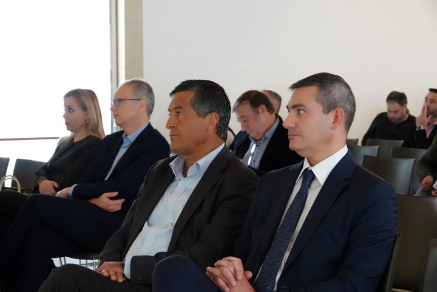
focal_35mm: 83
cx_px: 218
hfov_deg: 24.5
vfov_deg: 16.5
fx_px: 1007
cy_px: 146
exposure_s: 1/30
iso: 2500
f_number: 3.5
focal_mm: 30.5
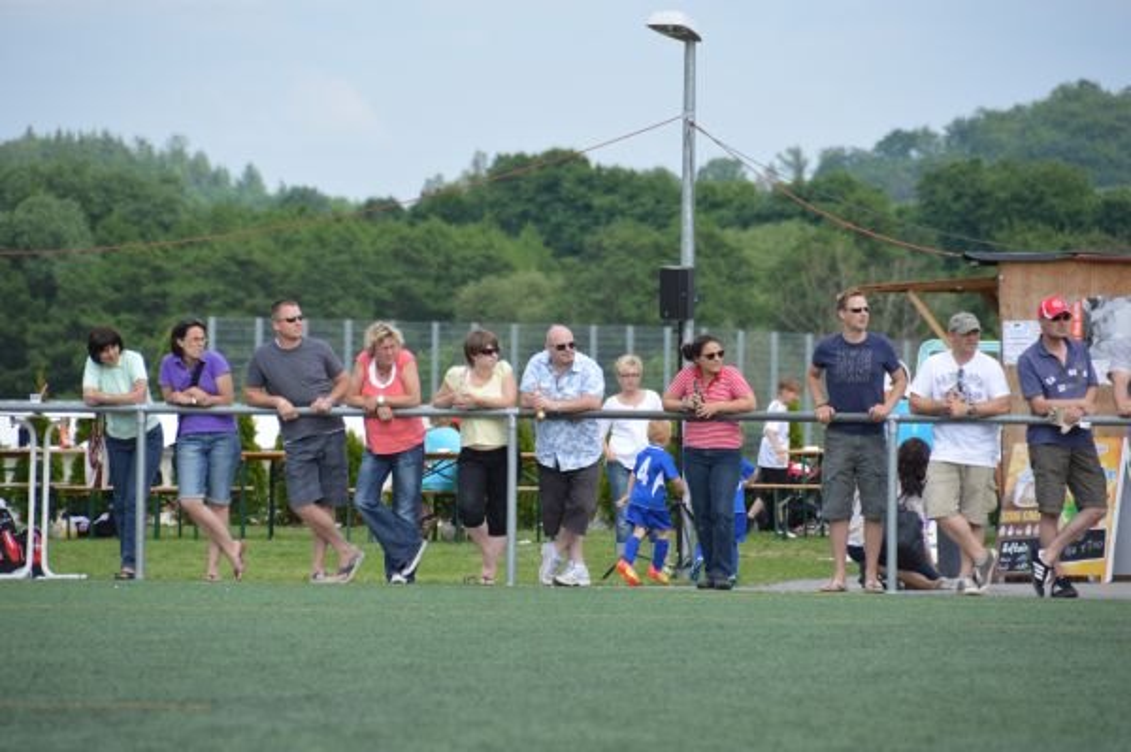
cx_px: 566
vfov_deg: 4.6
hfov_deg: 6.9
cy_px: 376
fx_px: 9417
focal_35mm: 300
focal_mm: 200
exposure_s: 1/1000
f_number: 5.6
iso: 400
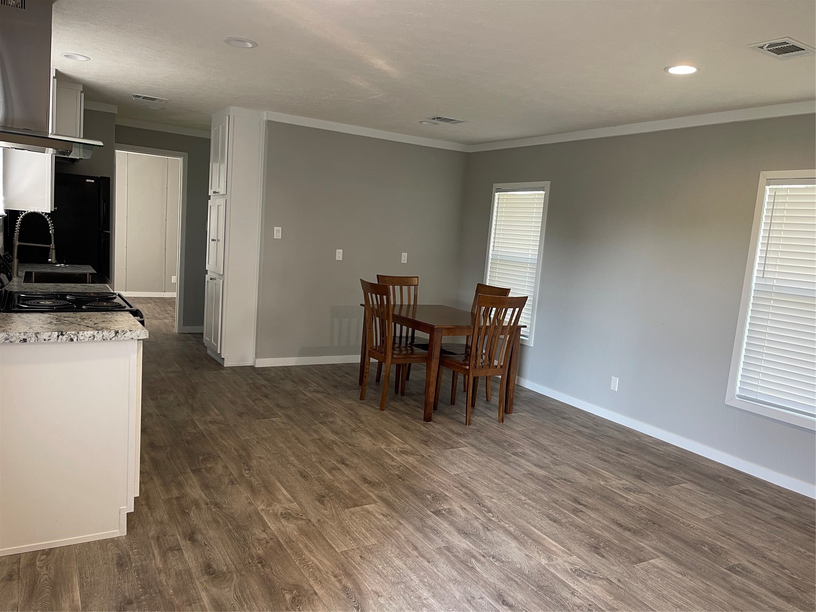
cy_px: 306
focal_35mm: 25
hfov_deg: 69.4
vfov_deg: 54.9
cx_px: 408
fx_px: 589
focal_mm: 5.1
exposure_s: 1/60
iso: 100
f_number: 1.6
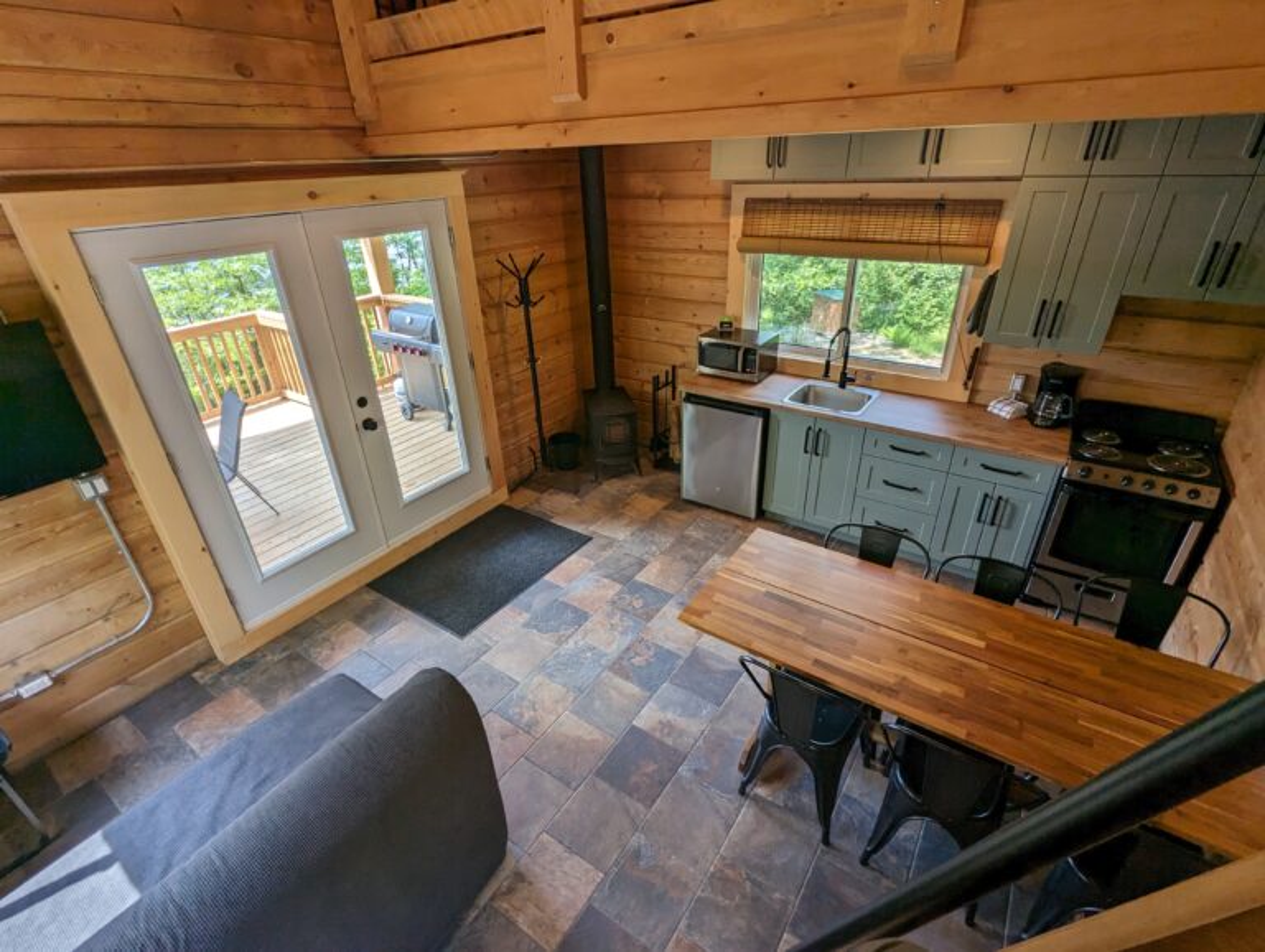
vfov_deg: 78.2
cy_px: 476
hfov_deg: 94.4
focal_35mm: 16
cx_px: 632
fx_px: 585
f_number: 2.2
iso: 43
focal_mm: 2.35
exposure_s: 1/120
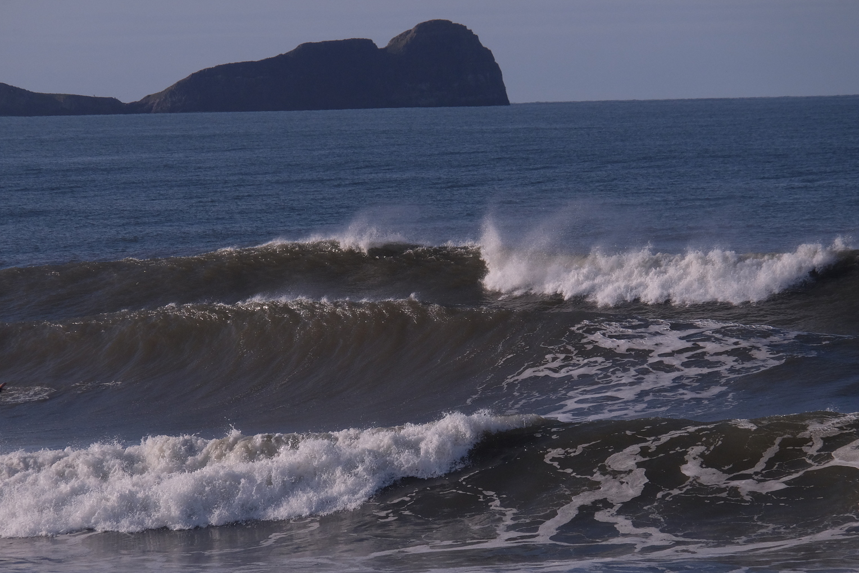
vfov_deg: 3.8
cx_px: 432
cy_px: 285
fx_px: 8615
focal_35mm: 361
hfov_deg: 5.7
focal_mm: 230
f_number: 11
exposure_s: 1/2000
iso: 800
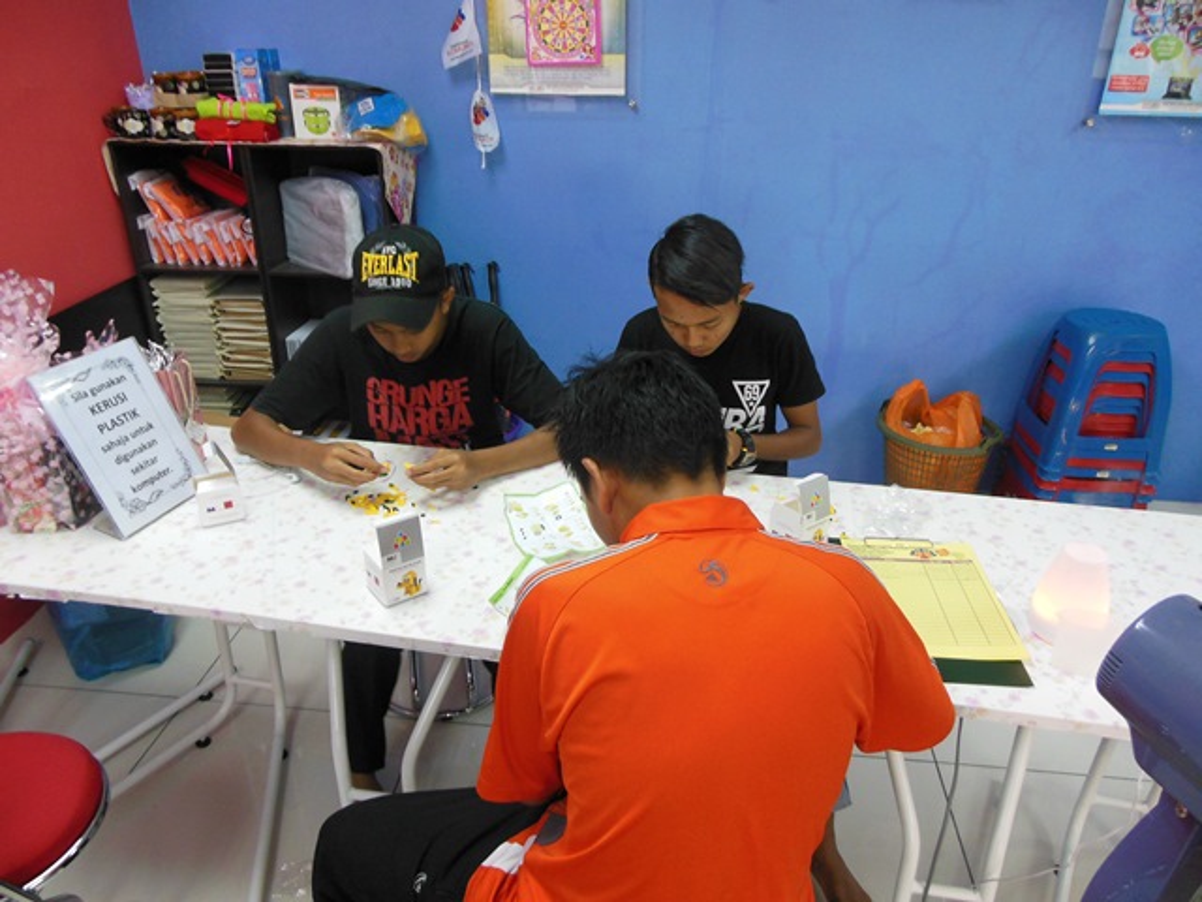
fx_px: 868
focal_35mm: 25
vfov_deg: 54.9
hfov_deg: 69.4
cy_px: 451
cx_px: 601
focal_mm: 4.5
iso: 400
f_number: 3.2
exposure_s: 1/30
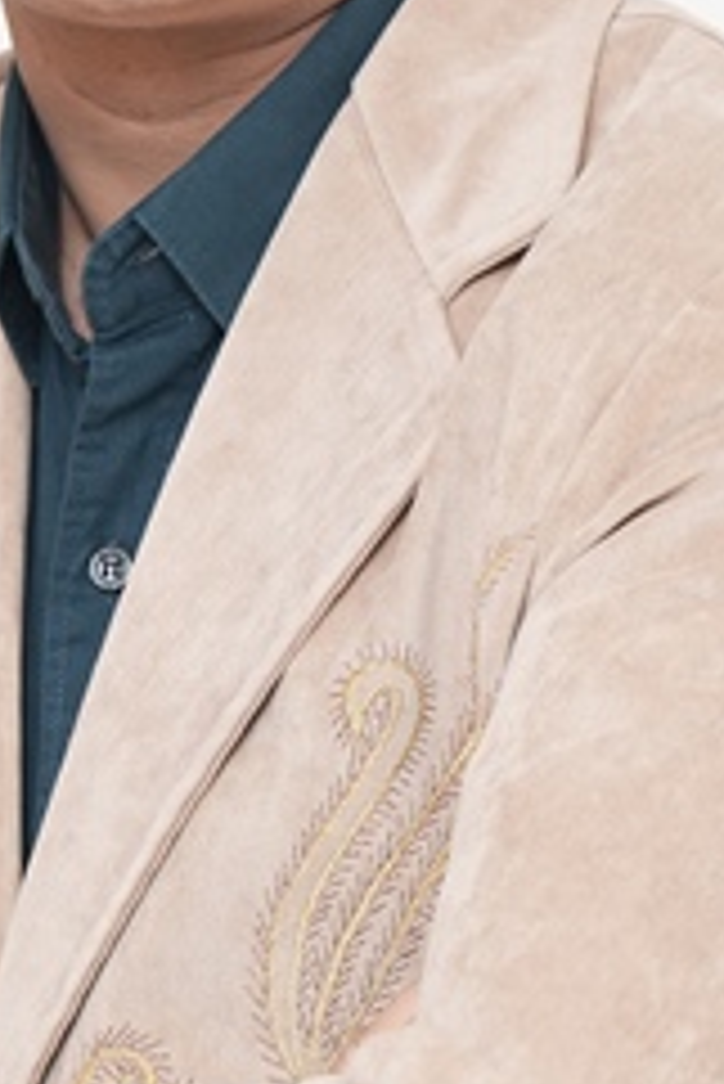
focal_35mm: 327
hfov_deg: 4.2
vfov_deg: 6.3
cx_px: 76
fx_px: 9850
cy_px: 486
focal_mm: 105
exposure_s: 1/250
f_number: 5.6
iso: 640
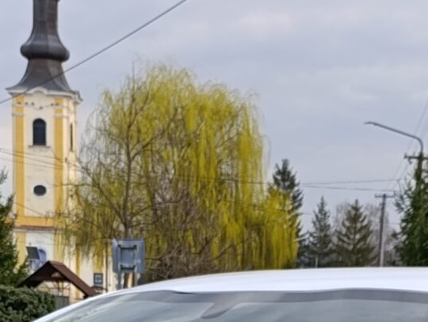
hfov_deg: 18.0
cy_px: 710
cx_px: 235
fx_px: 1350
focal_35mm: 109
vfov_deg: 11.7
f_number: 1.6
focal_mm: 6.14
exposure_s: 1/312
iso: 50
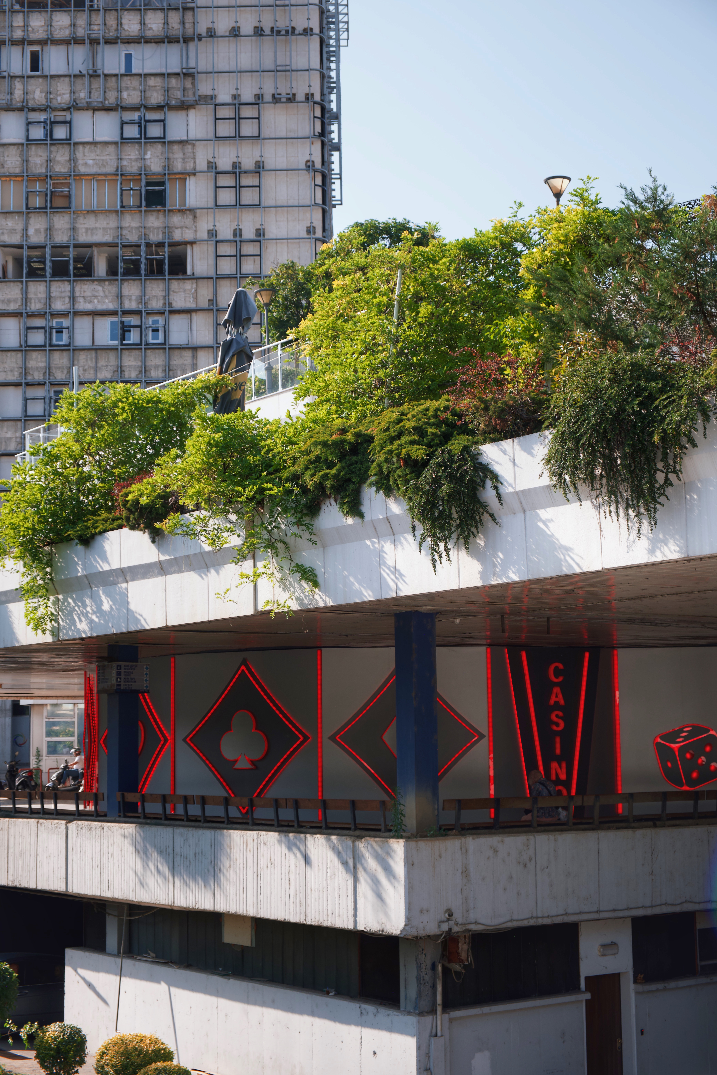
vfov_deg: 36.9
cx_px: 358
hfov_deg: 25.1
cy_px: 538
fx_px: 1613
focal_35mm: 54
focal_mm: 35.8
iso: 160
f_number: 5.6
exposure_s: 1/480
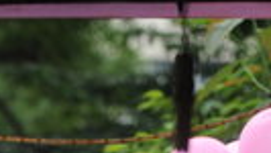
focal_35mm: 568
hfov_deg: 3.8
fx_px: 4084
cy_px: 382
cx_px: 118
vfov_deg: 2.1
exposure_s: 1/1600
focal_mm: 120
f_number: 2.8
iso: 400
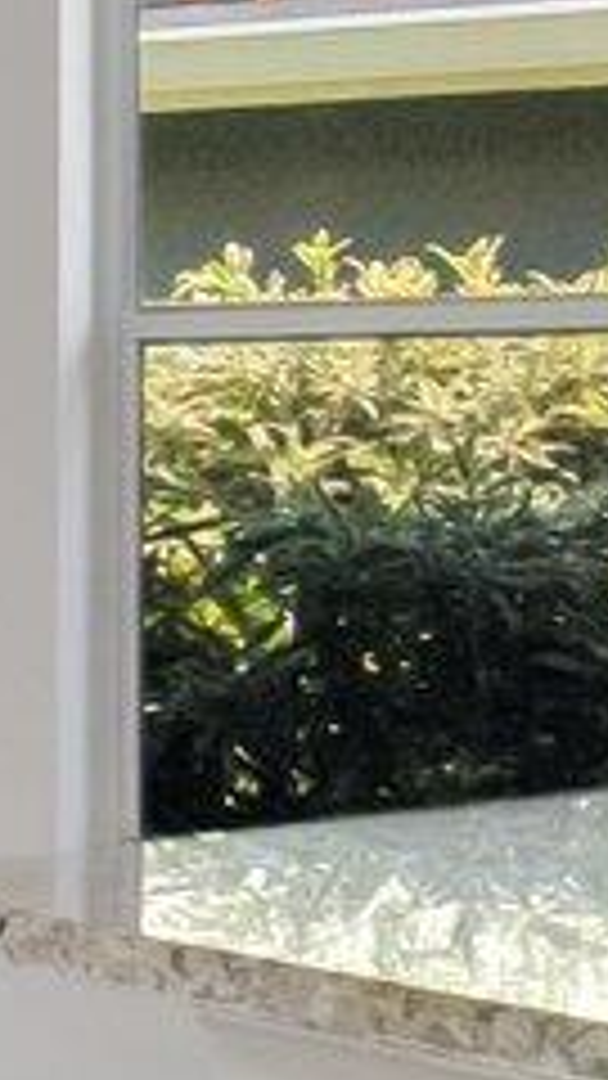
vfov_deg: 16.0
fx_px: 3841
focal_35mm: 134
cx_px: -3229
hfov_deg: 4.9
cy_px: 533
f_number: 8
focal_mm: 10
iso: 1100
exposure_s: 1/100
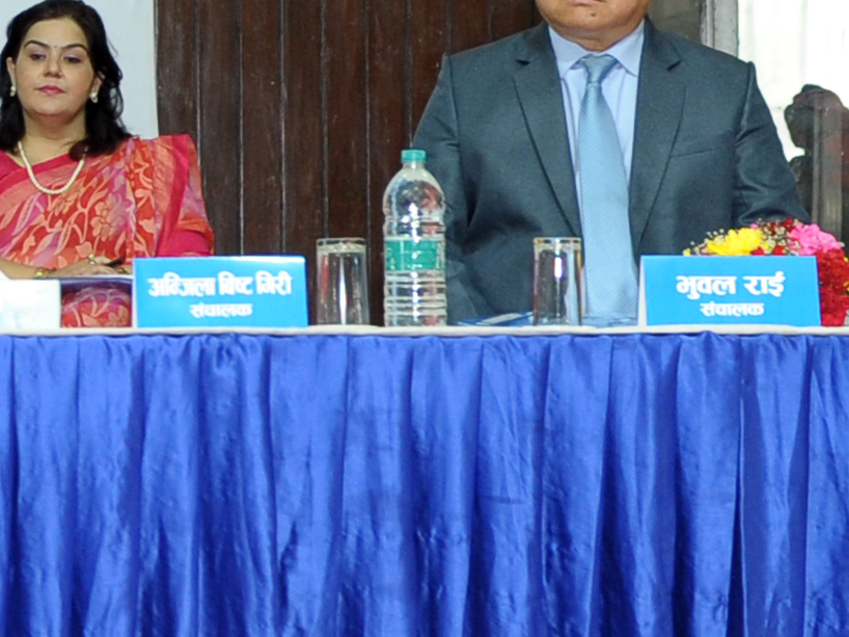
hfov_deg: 12.8
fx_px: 3555
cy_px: -4
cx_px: -483
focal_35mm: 145
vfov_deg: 10.1
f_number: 3.5
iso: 800
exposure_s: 1/100
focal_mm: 29
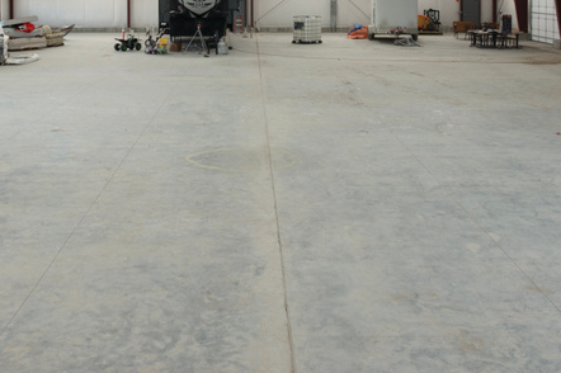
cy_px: -22
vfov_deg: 24.9
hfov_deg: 38.8
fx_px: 794
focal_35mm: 51
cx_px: 241
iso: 100
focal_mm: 8.38
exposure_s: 1/60
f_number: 2.8
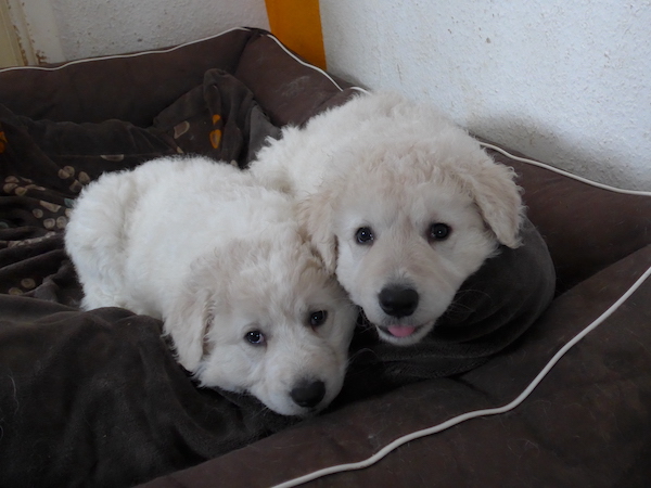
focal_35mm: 36
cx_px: 326
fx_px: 677
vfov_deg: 39.7
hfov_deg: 51.4
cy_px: 244
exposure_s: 1/80
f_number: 2.4
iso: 800
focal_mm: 7.5
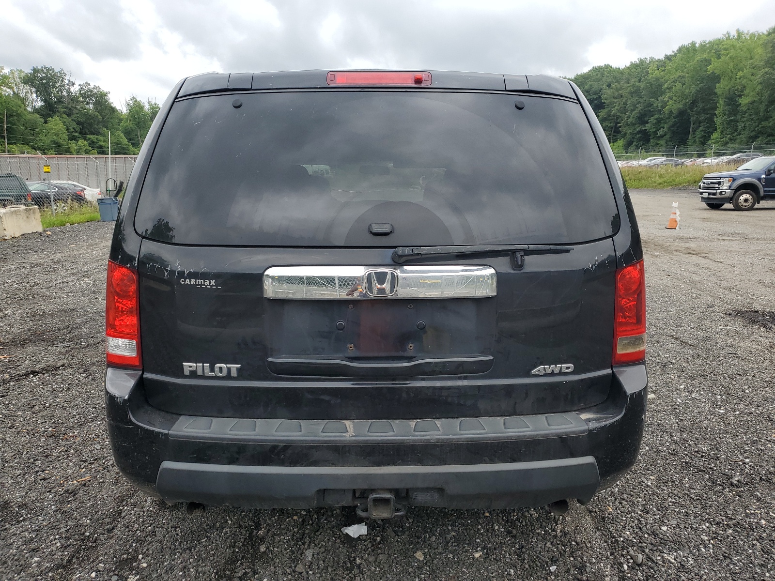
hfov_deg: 67.3
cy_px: 290
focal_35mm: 26
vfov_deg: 53.1
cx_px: 388
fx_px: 582
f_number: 1.5
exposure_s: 1/1250
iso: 50
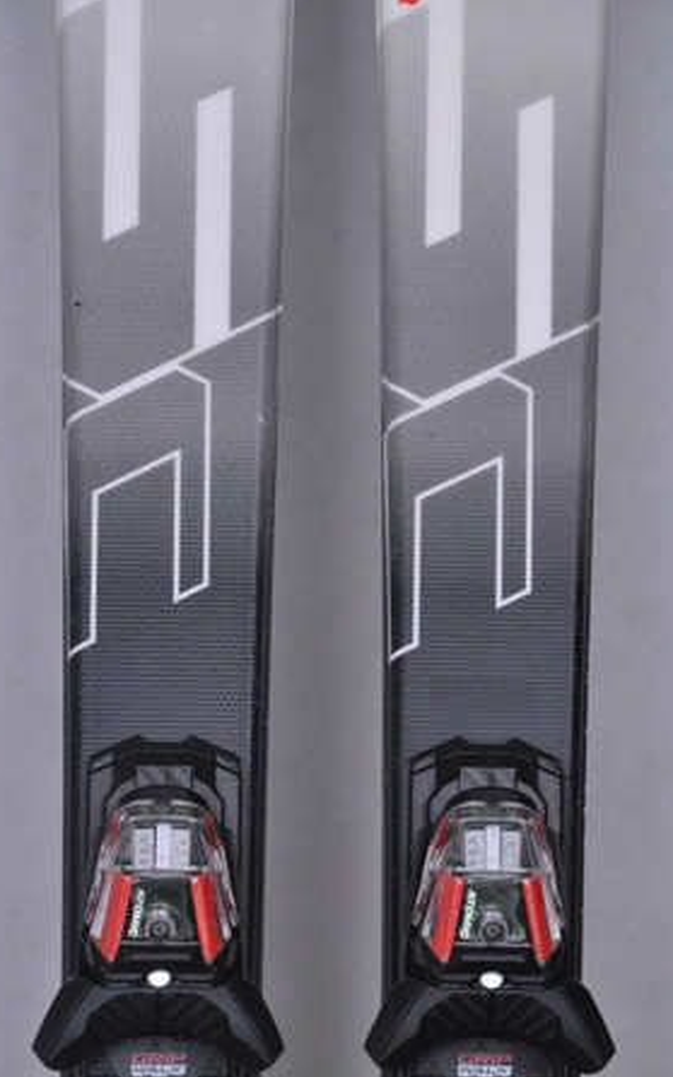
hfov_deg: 8.1
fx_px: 4744
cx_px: 327
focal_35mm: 162
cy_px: 540
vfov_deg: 13.0
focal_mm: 105
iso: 3200
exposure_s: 1/125
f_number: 9.5
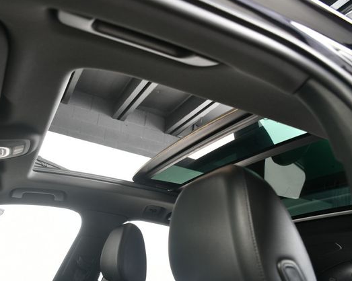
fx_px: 323
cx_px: 156
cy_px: 139
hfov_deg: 57.1
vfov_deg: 47.1
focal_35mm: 31
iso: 100
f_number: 4
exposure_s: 1/160
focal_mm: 18
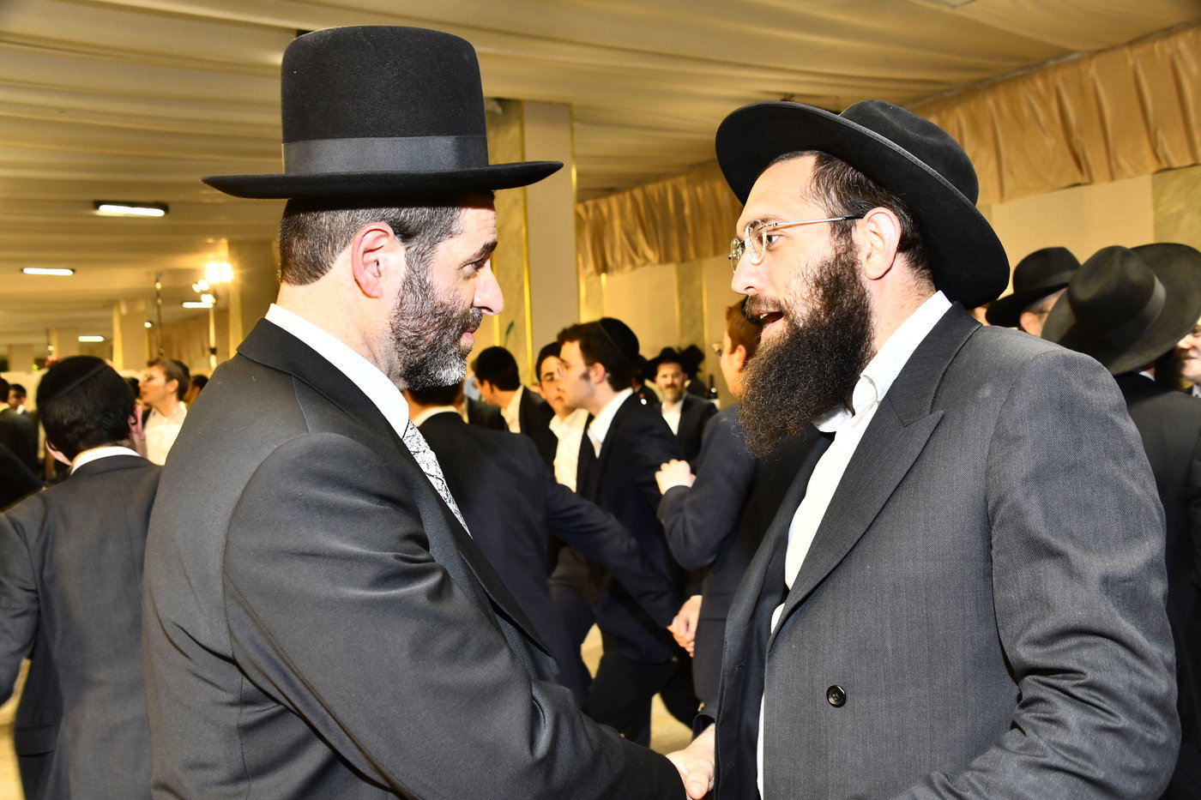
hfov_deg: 58.7
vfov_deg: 41.1
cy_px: 400
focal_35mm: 32
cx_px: 600
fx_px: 1067
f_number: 6.3
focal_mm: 32
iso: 1250
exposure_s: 1/160
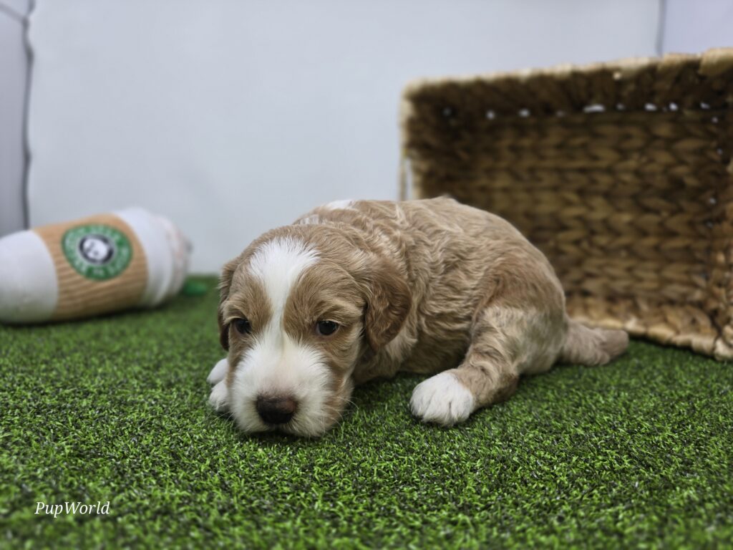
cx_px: 366
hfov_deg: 73.9
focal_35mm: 23
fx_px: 487
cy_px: 275
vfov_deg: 58.9
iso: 50
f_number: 1.7
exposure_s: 1/120
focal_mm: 6.3
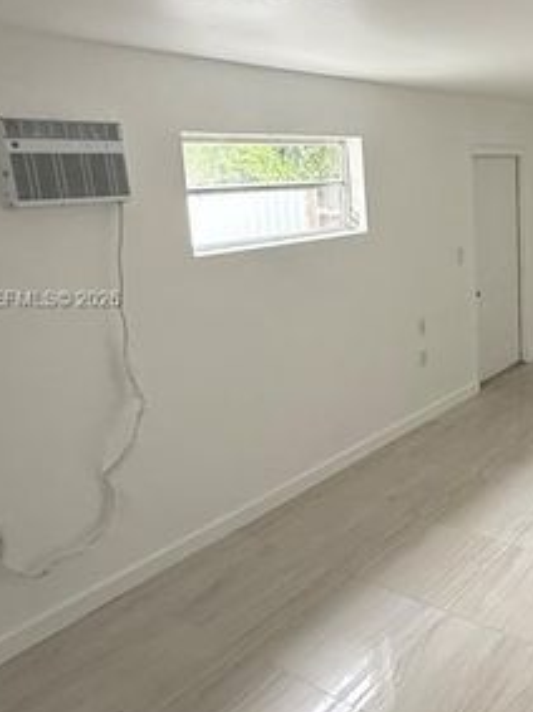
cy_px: 301
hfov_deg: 39.5
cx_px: 490
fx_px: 678
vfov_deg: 55.1
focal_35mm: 33
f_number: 2.2
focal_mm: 2.22
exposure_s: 1/99
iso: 320
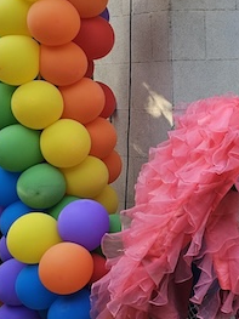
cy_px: 126
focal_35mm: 76
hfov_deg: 17.8
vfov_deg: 25.6
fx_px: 700
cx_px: 333
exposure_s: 1/255
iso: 50
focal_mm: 5
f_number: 1.8
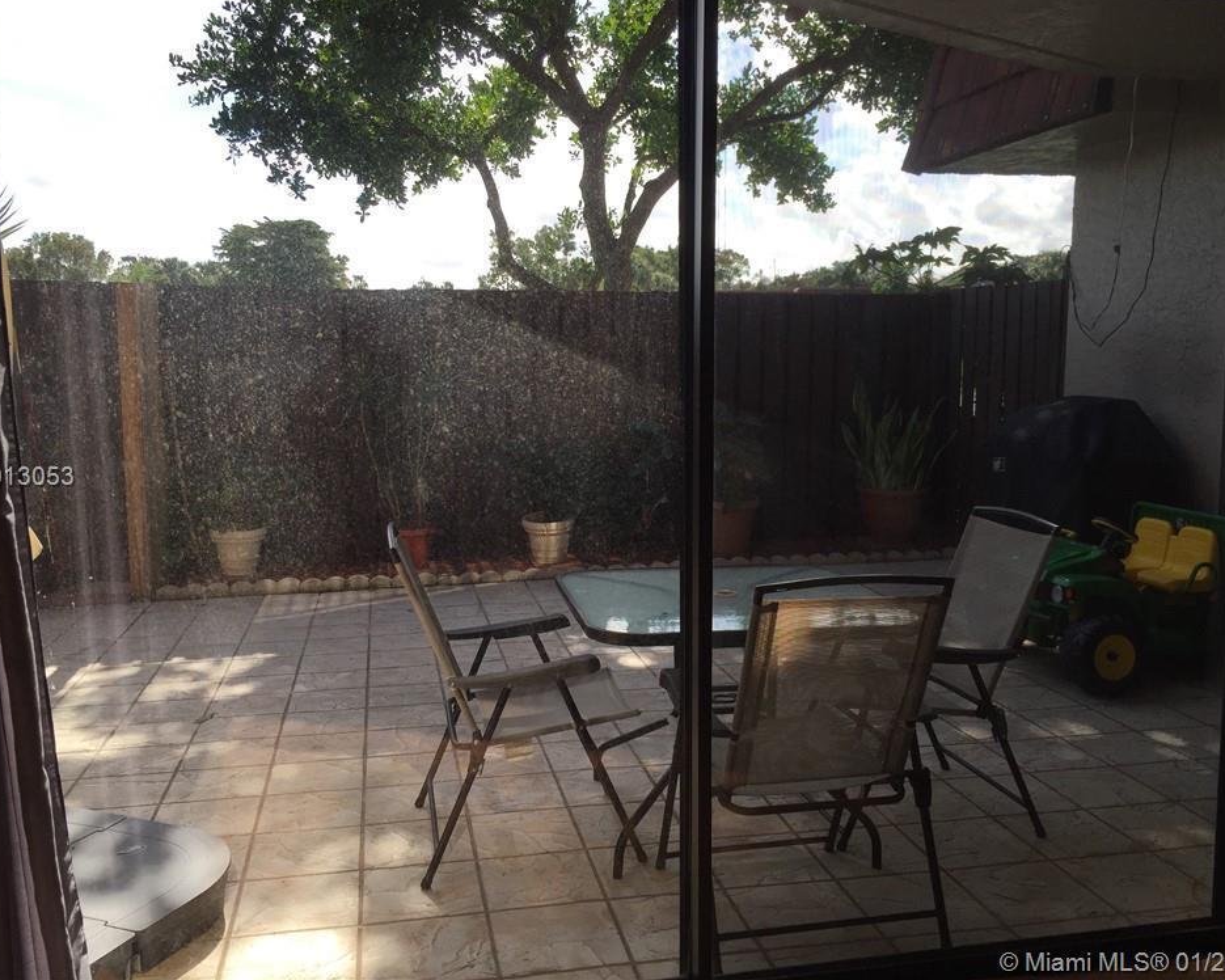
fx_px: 1124
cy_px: 478
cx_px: 609
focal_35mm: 31
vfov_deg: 47.1
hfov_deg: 57.2
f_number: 2.2
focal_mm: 4.15
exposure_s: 1/694
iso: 32
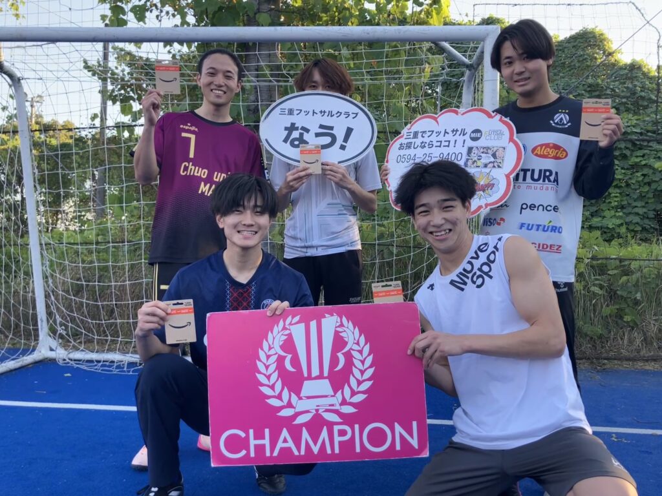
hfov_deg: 63.4
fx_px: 535
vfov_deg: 49.7
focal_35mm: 28
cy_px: 248
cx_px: 331
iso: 25
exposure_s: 1/123
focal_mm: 3.99
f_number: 1.8
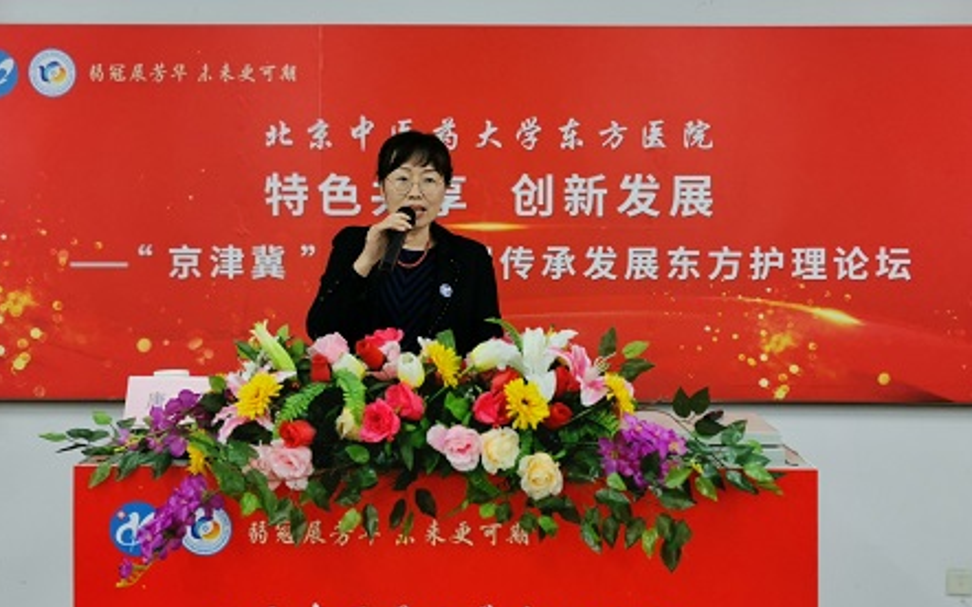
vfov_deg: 26.8
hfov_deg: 41.8
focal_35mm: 48
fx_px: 1271
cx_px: 471
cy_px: 265
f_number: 1.8
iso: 125
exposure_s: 1/50
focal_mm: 5.58
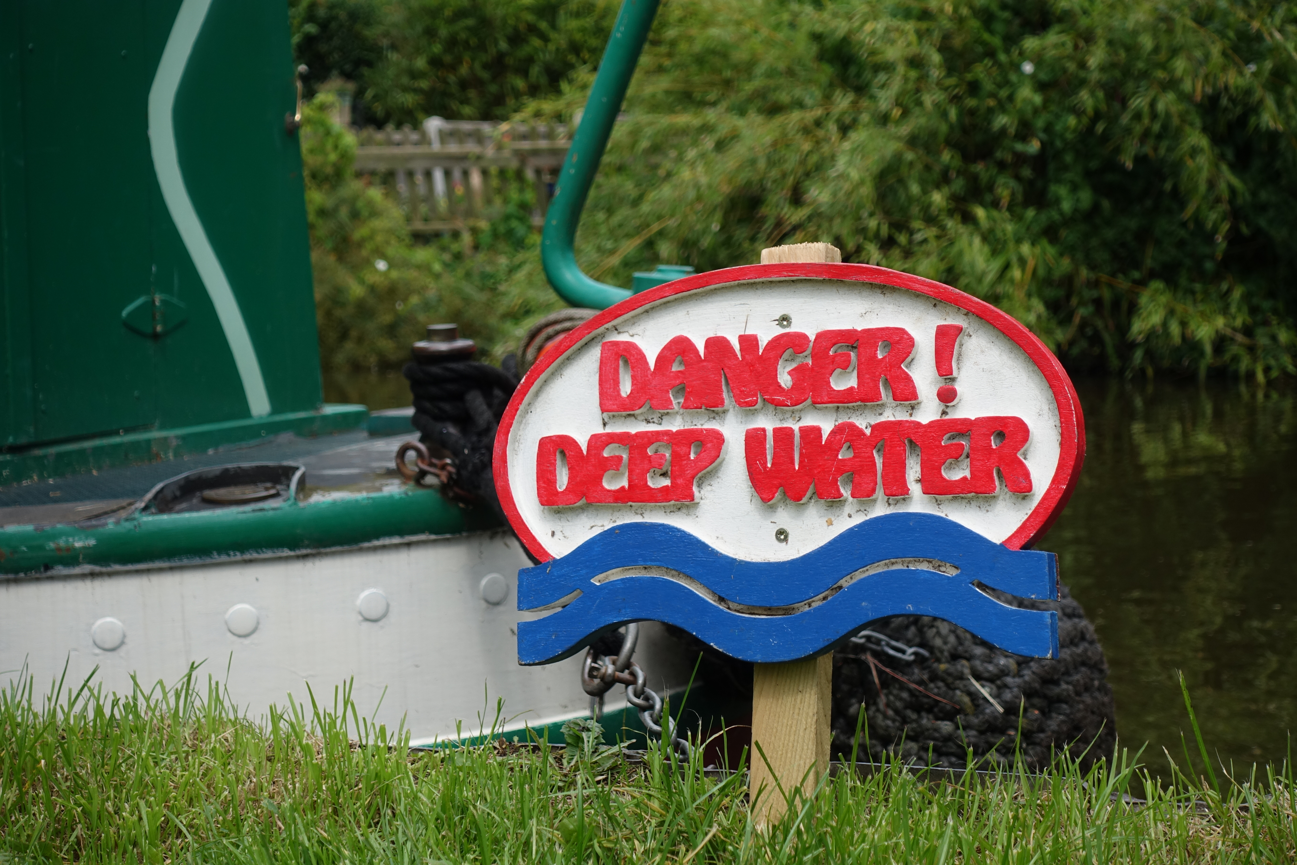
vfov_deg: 19.5
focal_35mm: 70
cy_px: 432
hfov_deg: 28.8
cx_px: 648
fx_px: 2522
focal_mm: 25.7
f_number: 4
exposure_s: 1/500
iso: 125
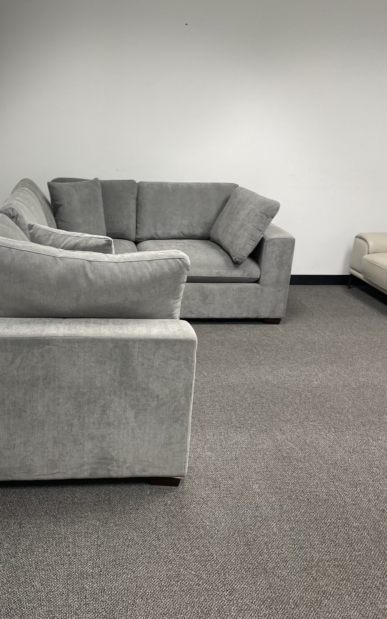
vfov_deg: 58.1
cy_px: 309
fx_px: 557
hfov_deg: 37.8
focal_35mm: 33
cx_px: 122
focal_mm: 4.2
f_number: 1.6
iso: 64
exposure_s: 1/60
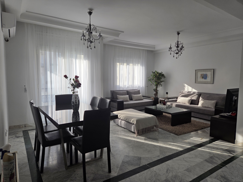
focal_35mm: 23
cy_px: 91
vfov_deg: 58.9
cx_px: 122
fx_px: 161
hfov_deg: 73.9
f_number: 1.8
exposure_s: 1/2060
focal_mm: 5.4
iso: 80
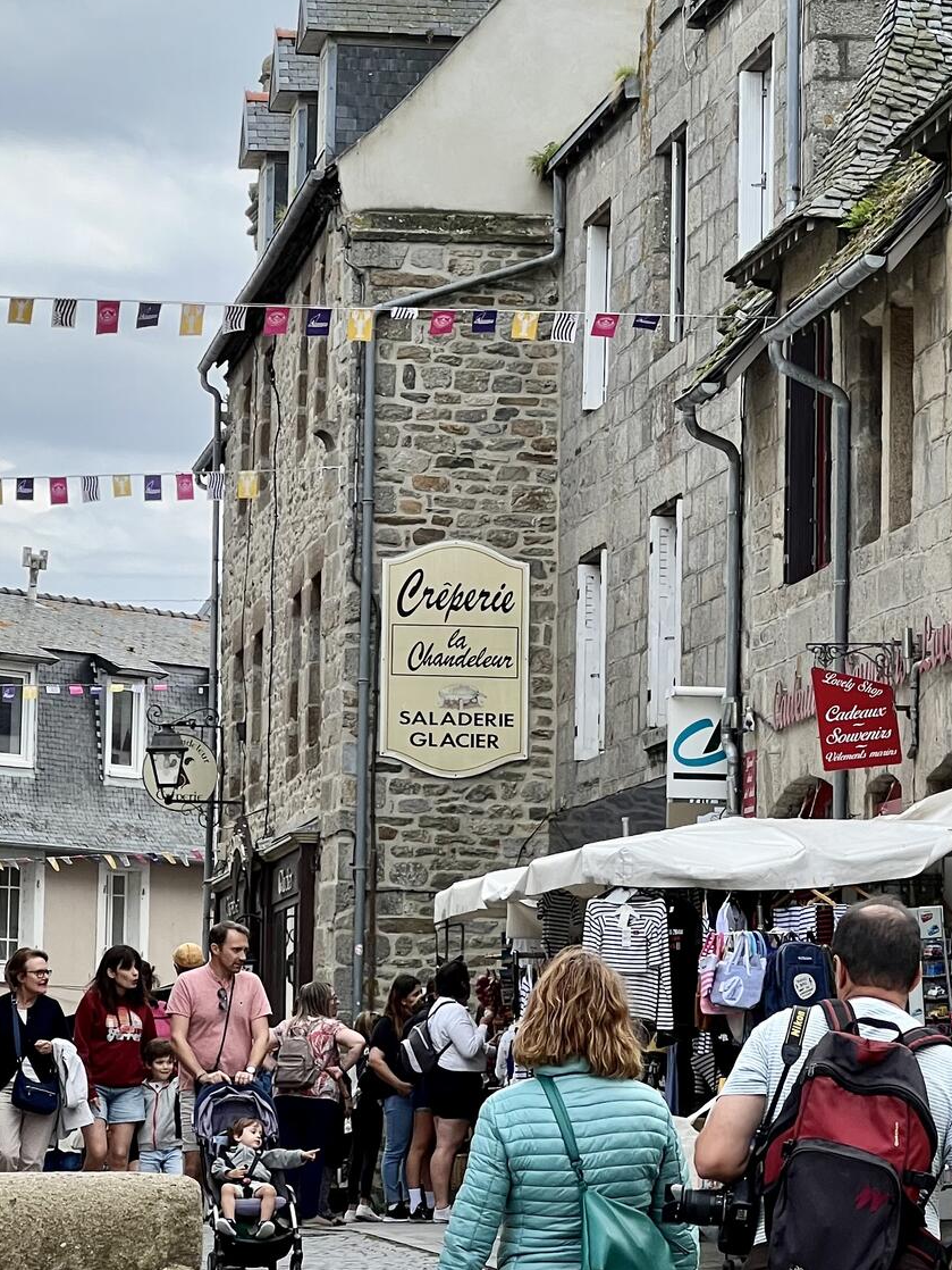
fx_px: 5168
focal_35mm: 141
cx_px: 669
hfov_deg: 10.5
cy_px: 582
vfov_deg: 14.0
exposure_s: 1/373
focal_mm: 9
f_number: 2.8
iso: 32
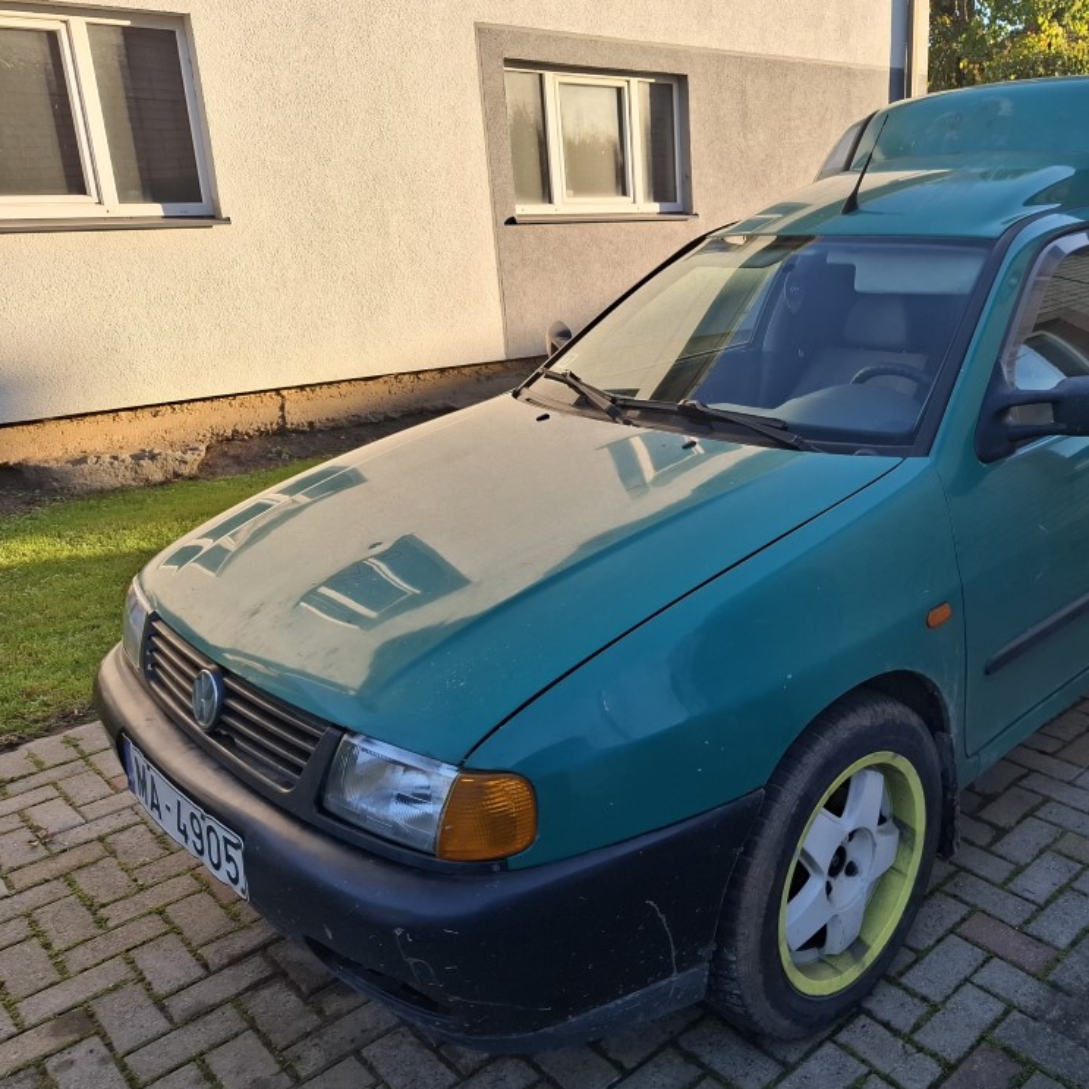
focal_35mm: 28
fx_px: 997
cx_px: 743
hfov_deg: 55.9
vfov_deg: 57.3
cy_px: 542
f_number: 1.8
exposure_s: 1/414
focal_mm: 5.54
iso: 50
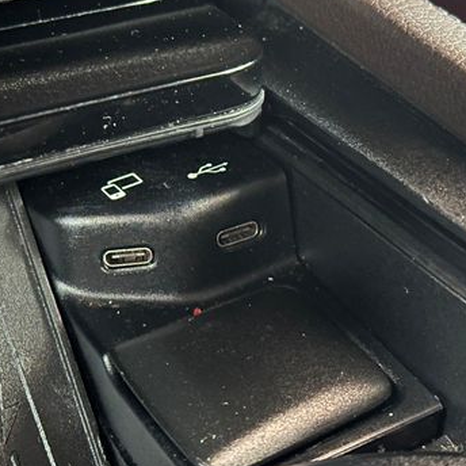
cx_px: 176
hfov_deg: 21.9
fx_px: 1203
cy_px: 179
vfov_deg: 21.9
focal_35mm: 79
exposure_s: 1/9
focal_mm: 6.86
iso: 640
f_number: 1.78
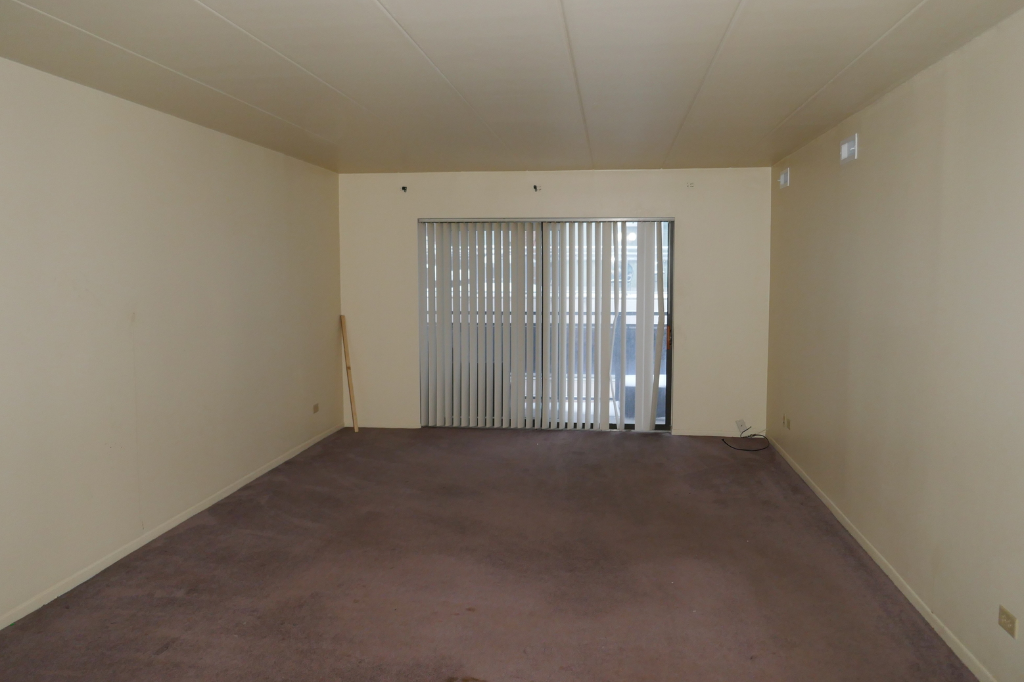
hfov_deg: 69.4
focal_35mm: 26
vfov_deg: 49.5
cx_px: 527
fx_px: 739
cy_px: 329
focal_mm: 9.1
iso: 800
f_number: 2.8
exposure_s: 1/60
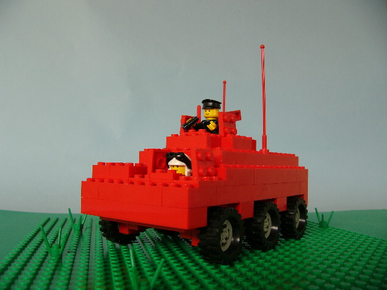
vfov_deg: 39.7
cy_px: 145
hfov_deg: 51.4
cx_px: 194
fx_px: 402
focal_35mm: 36
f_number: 2.8
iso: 50
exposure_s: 1/80
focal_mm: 6
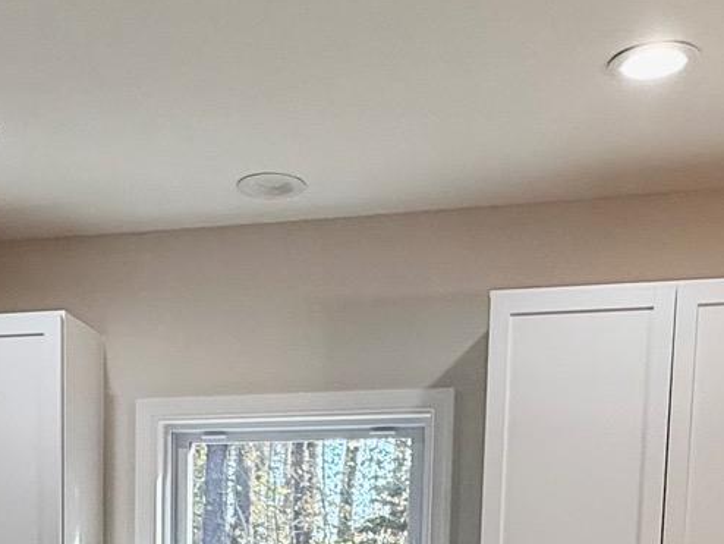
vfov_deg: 21.9
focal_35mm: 58
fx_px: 1214
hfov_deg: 32.9
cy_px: 767
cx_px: 240
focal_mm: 2.22
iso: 160
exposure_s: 1/120
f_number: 2.2
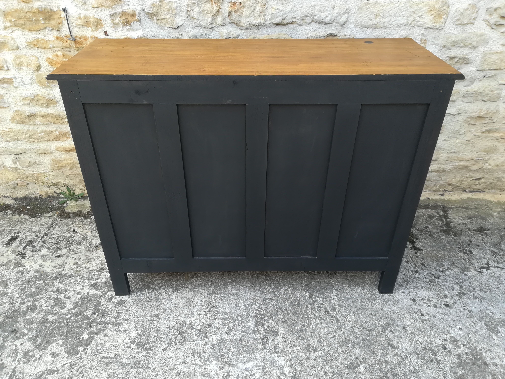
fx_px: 379
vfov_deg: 53.1
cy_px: 190
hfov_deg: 67.3
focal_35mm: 26
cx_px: 252
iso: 50
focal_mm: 3.83
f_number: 2.2
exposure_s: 1/118
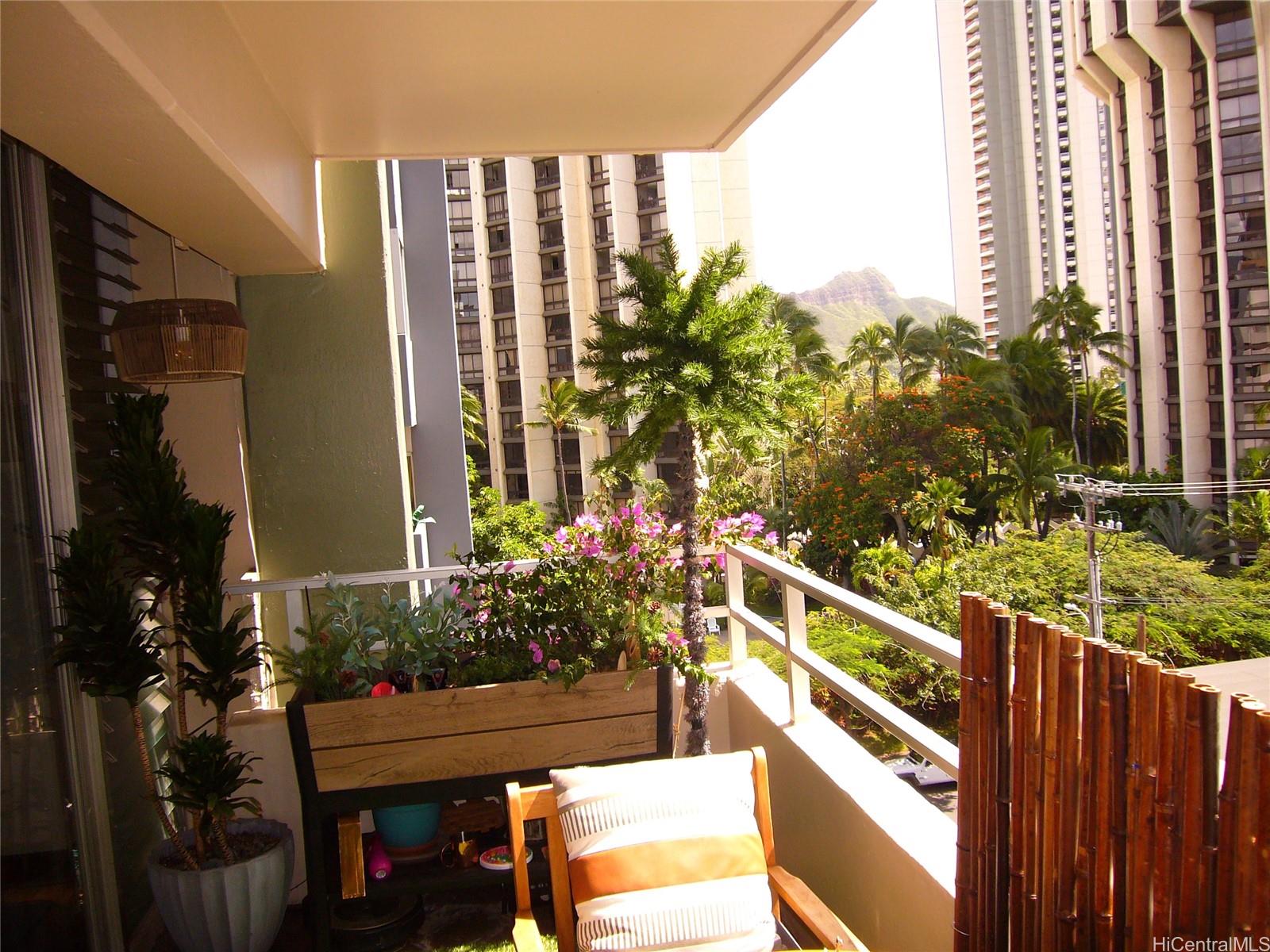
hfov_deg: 63.4
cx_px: 635
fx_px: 1027
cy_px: 476
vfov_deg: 49.7
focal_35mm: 28
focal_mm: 4.6
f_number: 2.8
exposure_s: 1/320
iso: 80
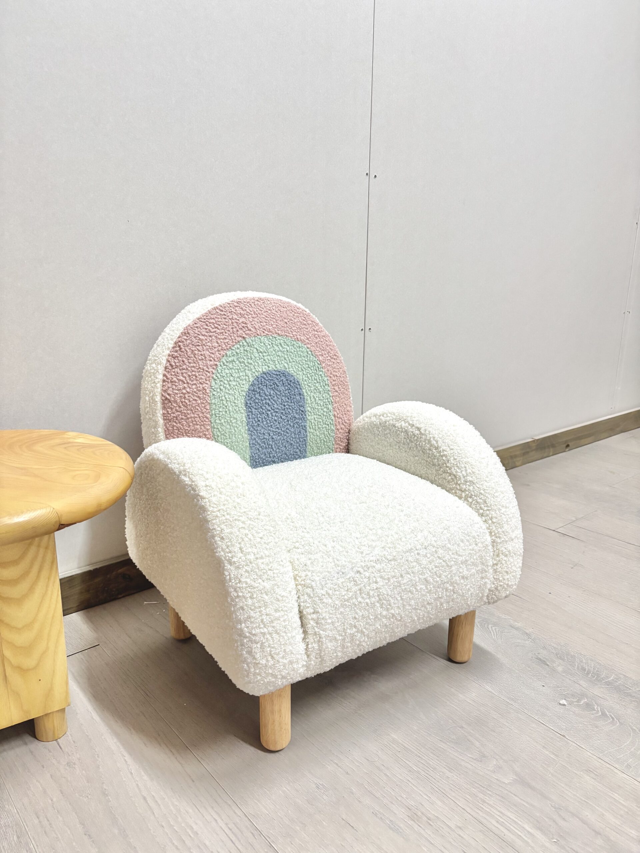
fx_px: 641
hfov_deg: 53.1
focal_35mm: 26
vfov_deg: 67.3
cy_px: 426
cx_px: 320
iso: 400
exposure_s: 1/50
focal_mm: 5.96
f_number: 1.6
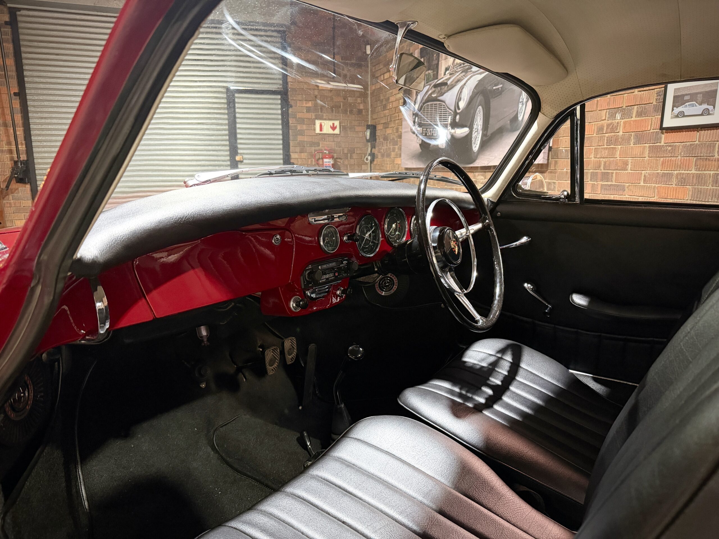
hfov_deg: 71.6
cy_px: 270
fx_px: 498
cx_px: 360
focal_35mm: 24
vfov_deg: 56.8
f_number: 1.78
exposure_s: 1/33
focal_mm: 6.76
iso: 800
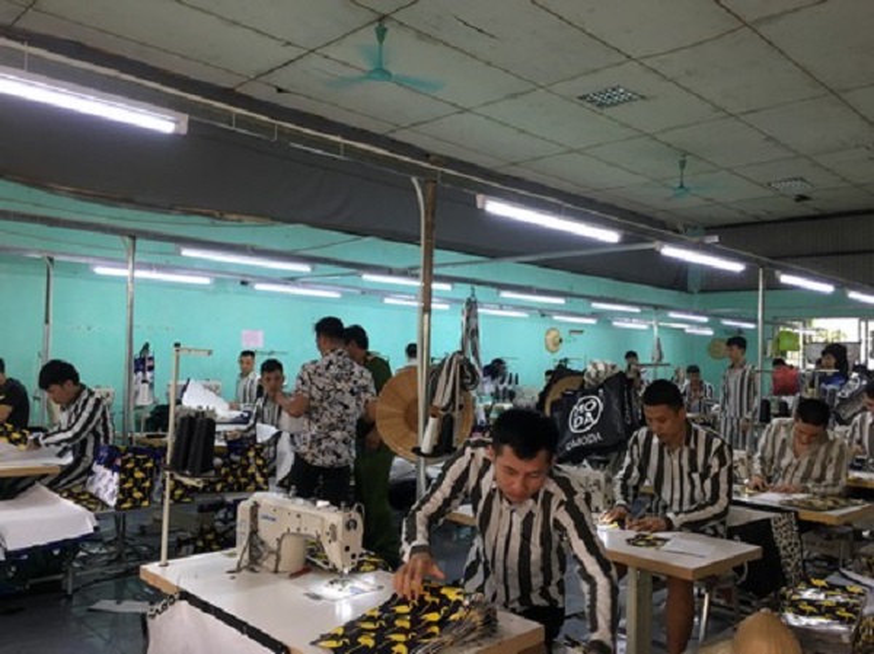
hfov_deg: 61.7
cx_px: 437
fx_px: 732
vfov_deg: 48.2
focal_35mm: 29
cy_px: 327
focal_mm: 4.15
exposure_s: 1/17
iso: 32
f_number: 2.2
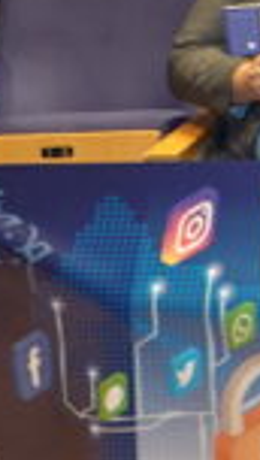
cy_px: -416
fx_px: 2062
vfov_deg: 11.6
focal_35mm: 169
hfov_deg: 5.4
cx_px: 1309
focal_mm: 8.8
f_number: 2.4
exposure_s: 1/30
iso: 250
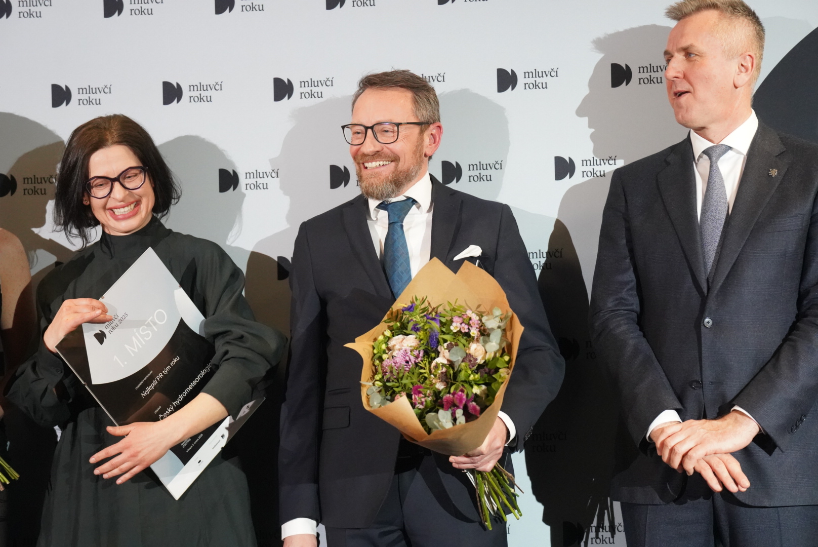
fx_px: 2251
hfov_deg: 20.6
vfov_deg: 13.8
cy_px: 274
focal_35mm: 99
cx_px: 409
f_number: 4
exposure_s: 1/200
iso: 12800
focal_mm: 99
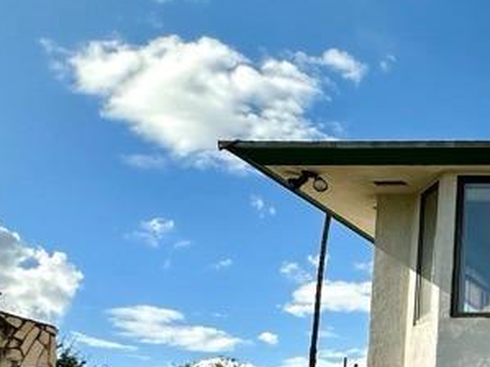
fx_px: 679
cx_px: 636
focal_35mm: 48
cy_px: 370
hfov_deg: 31.0
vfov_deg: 28.3
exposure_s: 1/1511
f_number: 2.2
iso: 50
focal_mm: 2.22
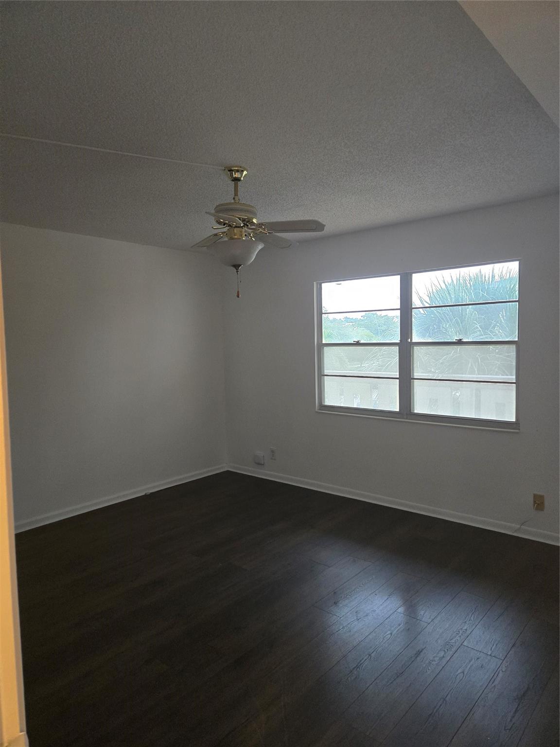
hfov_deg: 58.9
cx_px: 280
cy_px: 374
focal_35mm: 23
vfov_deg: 73.9
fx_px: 496
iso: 800
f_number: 1.8
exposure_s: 1/120
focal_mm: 5.4
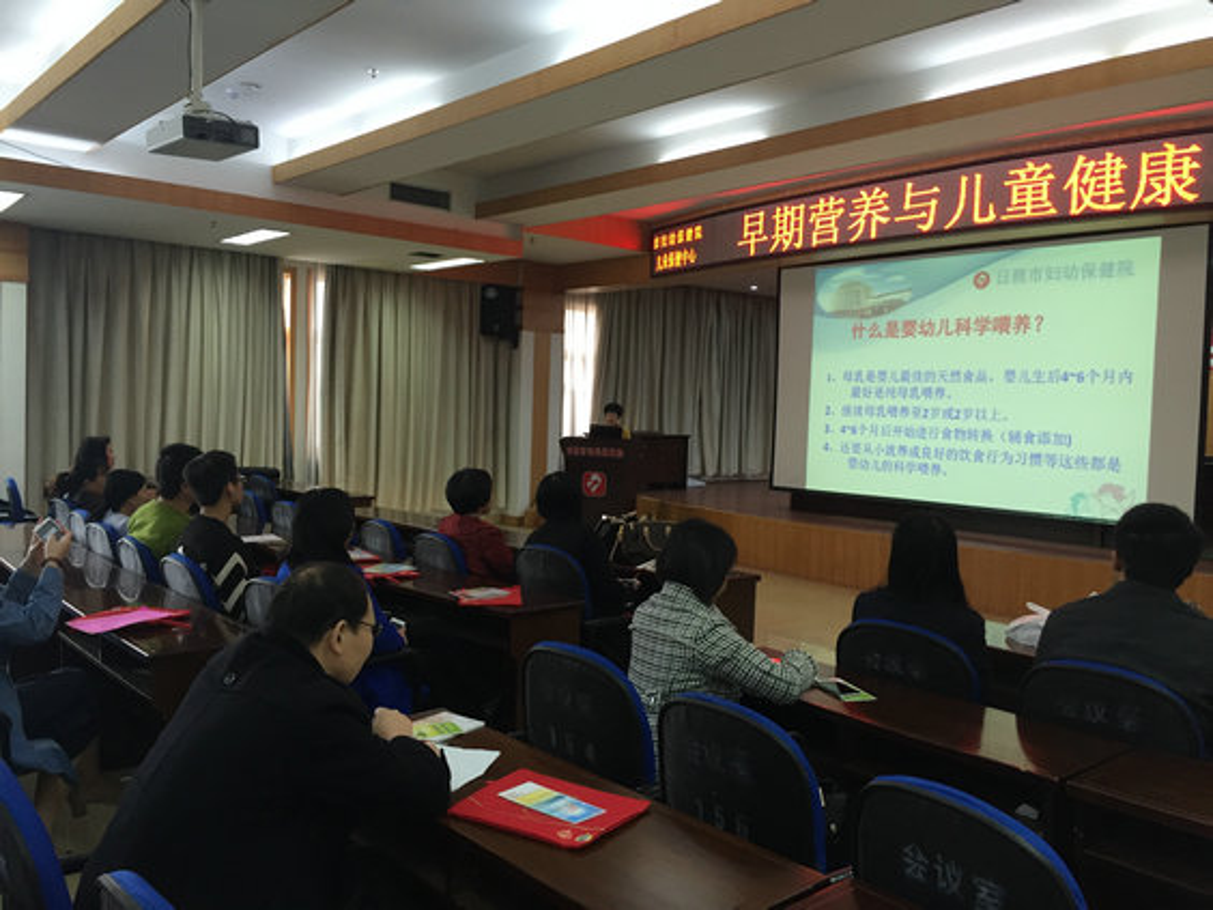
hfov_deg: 61.7
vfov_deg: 48.2
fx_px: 1016
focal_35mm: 29
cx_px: 606
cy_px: 455
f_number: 2.2
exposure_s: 1/33
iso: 50
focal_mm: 4.15
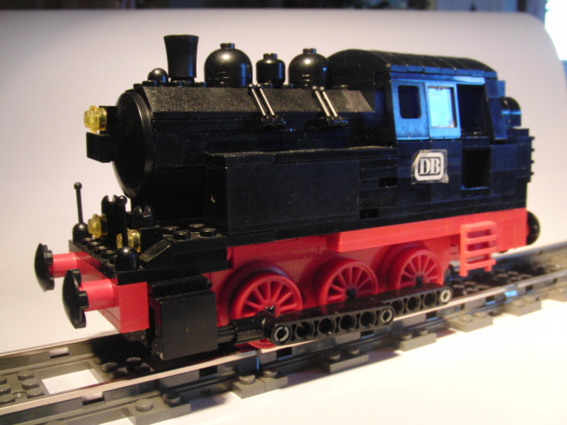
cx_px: 284
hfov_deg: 50.1
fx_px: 606
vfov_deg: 38.7
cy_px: 212
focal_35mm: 37
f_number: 3.6
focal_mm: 6.42
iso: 400
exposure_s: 1/30
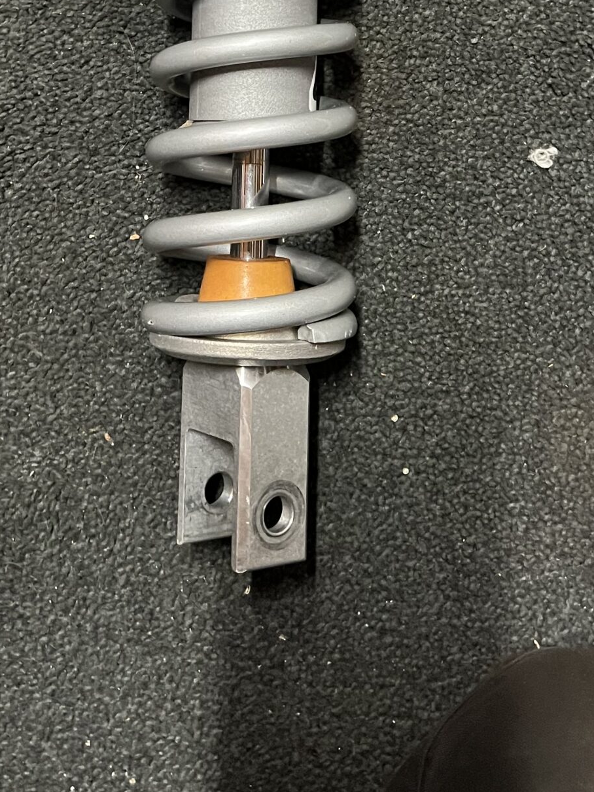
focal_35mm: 55
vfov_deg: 31.8
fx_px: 1258
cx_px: 239
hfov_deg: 26.5
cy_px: -27
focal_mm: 5.7
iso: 500
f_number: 1.5
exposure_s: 1/33
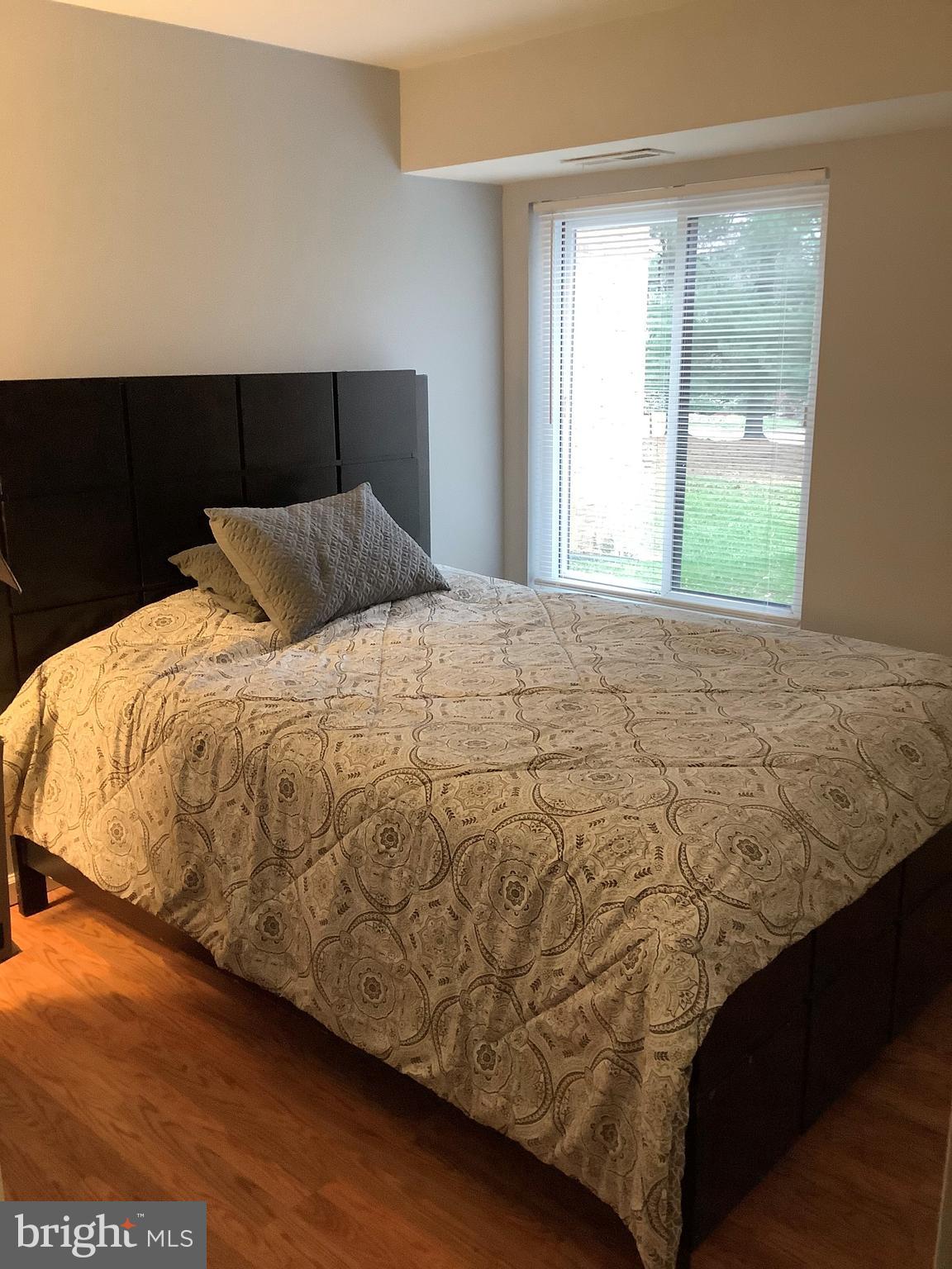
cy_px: 634
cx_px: 476
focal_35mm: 31
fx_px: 1137
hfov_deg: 45.4
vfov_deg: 58.4
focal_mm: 3.3
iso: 320
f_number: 2.4
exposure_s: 1/60
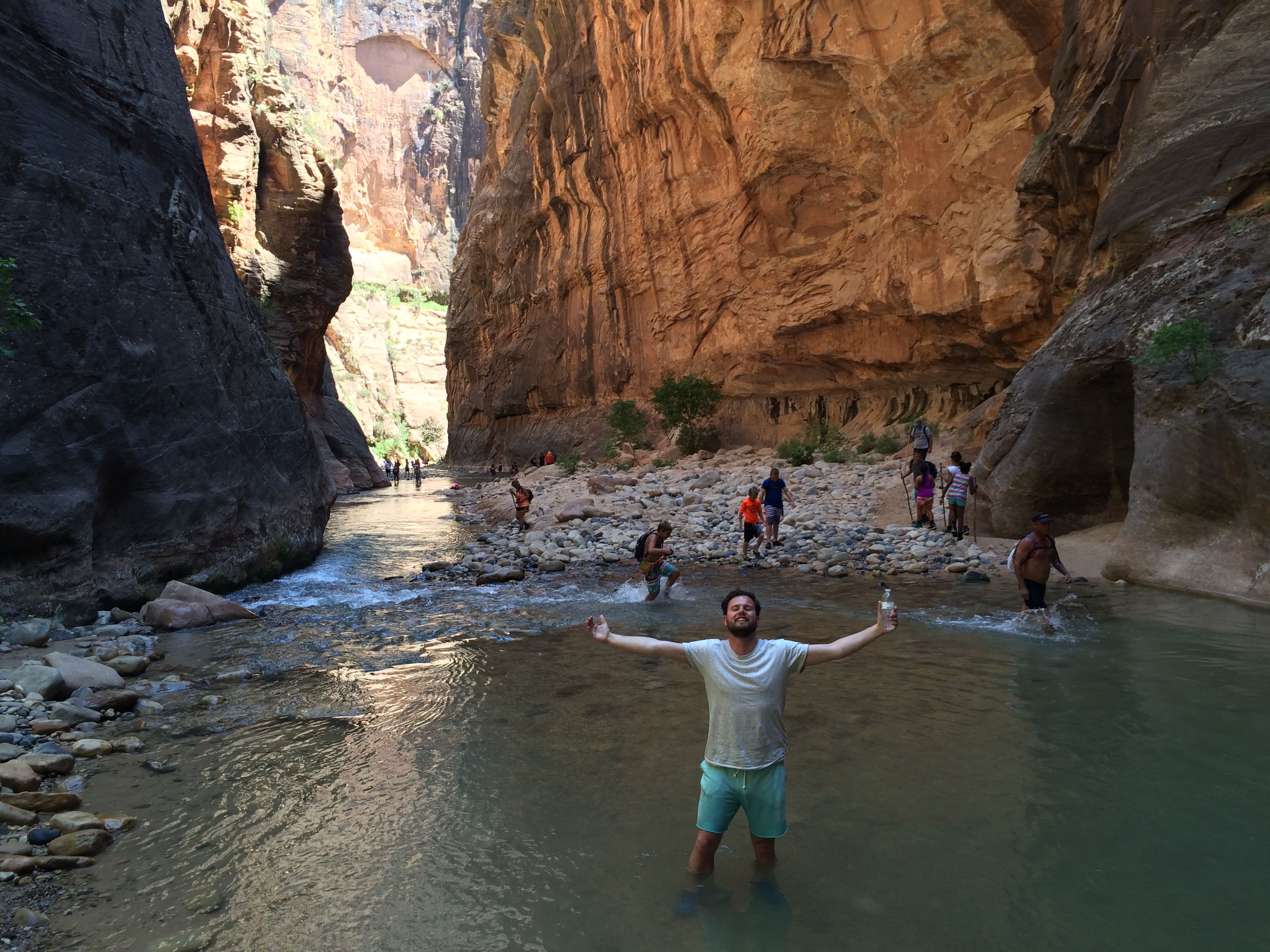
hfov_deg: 61.7
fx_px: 1064
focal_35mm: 29
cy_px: 476
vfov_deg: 48.2
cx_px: 635
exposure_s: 1/120
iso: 32
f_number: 2.2
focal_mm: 4.15
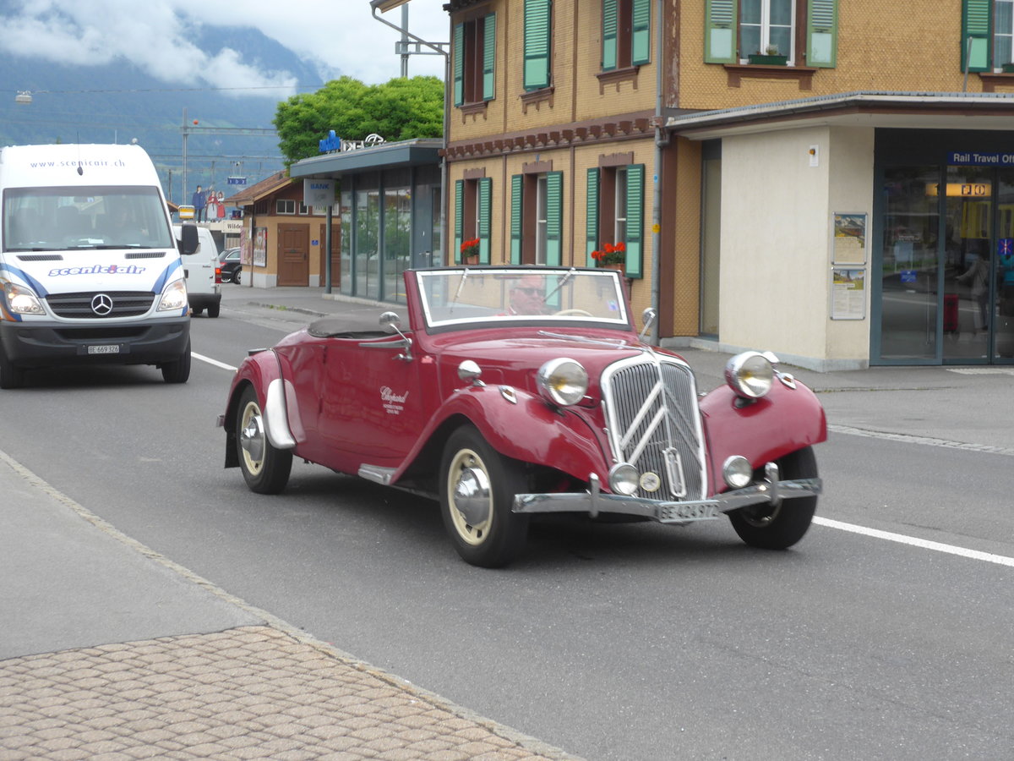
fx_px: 2168
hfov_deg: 26.3
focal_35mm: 74
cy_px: 380
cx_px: 507
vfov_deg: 19.9
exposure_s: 1/320
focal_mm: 15
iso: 160
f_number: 4.2
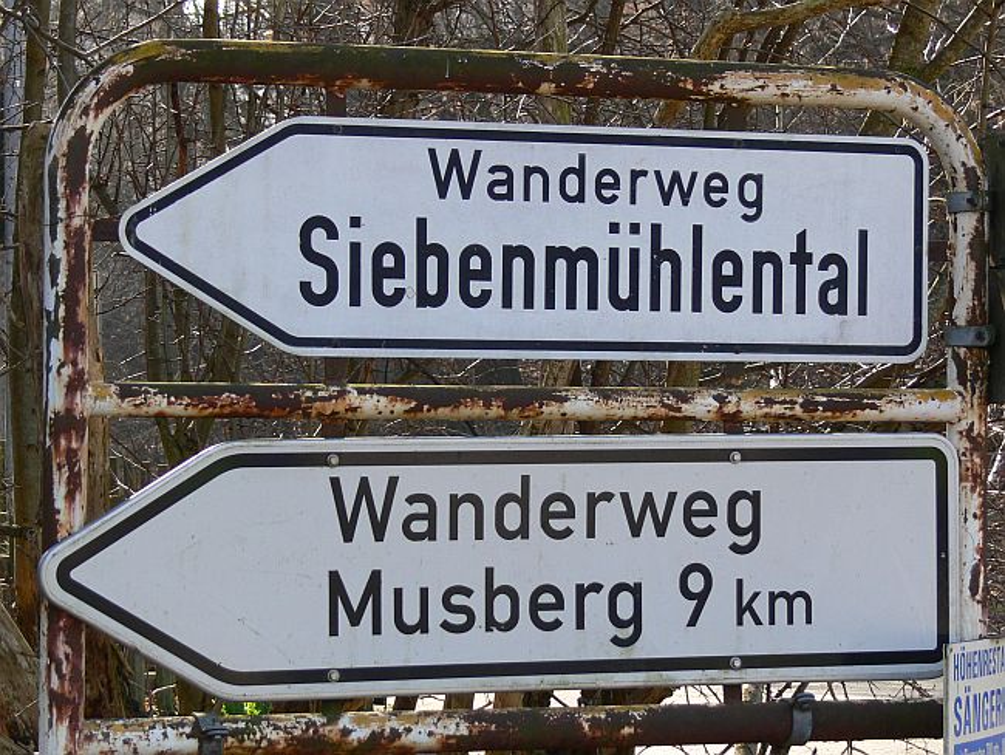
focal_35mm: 132
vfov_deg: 11.2
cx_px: 502
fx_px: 3834
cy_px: 378
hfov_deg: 14.9
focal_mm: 21.9
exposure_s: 1/100
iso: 80
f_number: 4
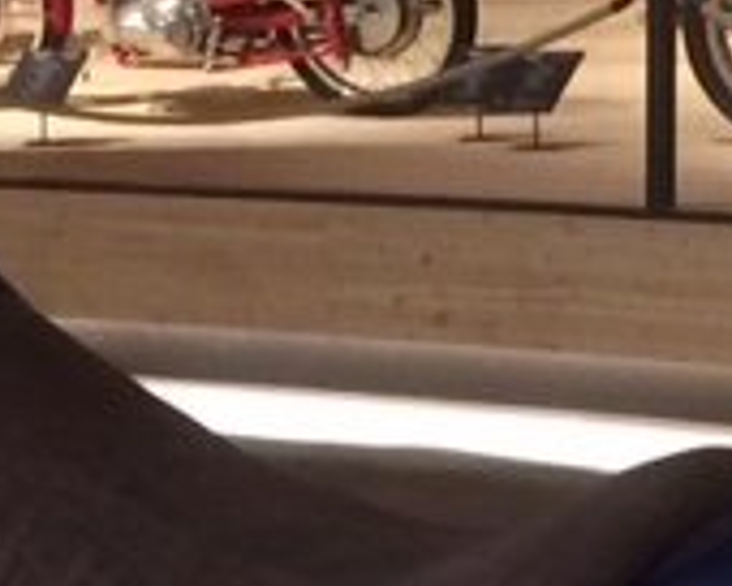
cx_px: 241
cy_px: 655
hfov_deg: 9.1
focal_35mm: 213
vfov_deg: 7.2
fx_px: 4615
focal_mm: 4.15
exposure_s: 1/30
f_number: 2.2
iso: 200
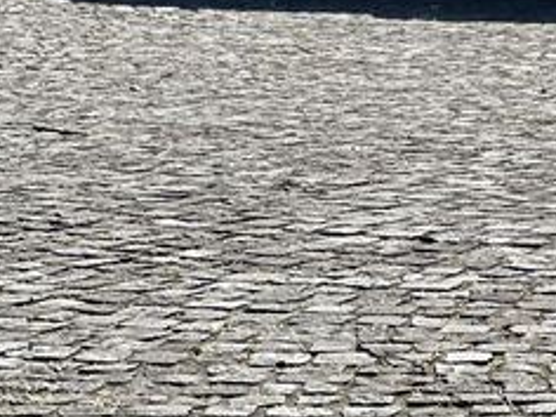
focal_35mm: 251
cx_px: 575
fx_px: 4032
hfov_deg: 7.8
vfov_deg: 5.9
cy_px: -111
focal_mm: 9
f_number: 2.8
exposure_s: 1/747
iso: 32
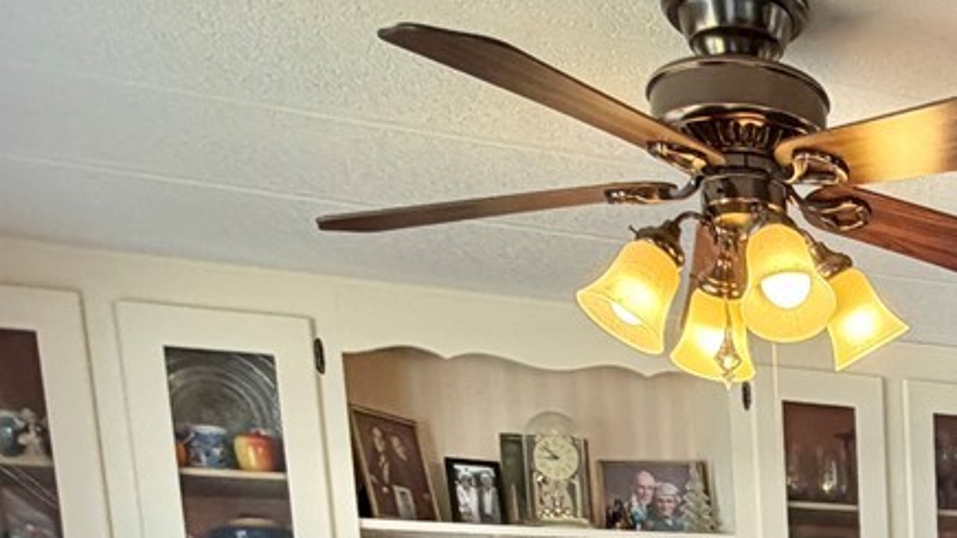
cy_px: 924
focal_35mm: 56
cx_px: 1062
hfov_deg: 32.5
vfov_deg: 17.8
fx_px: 1421
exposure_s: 1/120
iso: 200
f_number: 2.2
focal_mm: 2.22
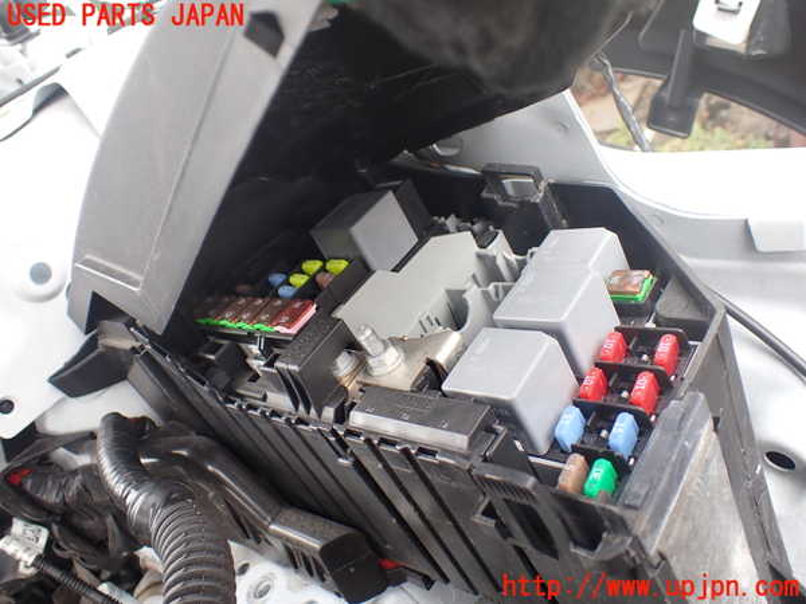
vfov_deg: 46.8
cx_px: 403
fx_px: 699
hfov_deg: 60.0
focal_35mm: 30
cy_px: 302
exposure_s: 1/125
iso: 125
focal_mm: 5.4
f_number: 2.3
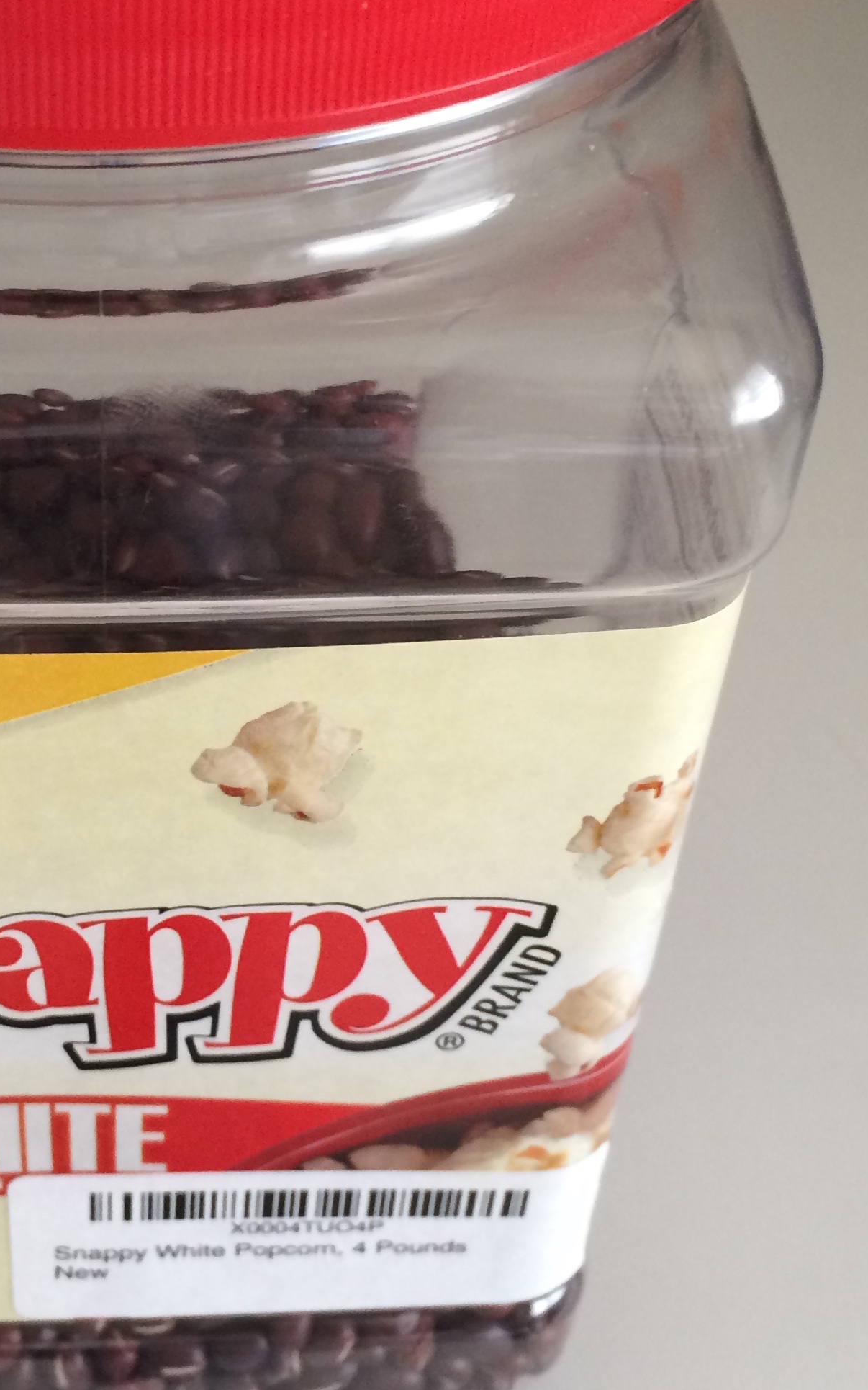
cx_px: 181
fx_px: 1968
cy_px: 671
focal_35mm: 52
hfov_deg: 24.5
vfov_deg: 38.9
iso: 160
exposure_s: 1/33
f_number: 2.2
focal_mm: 4.15
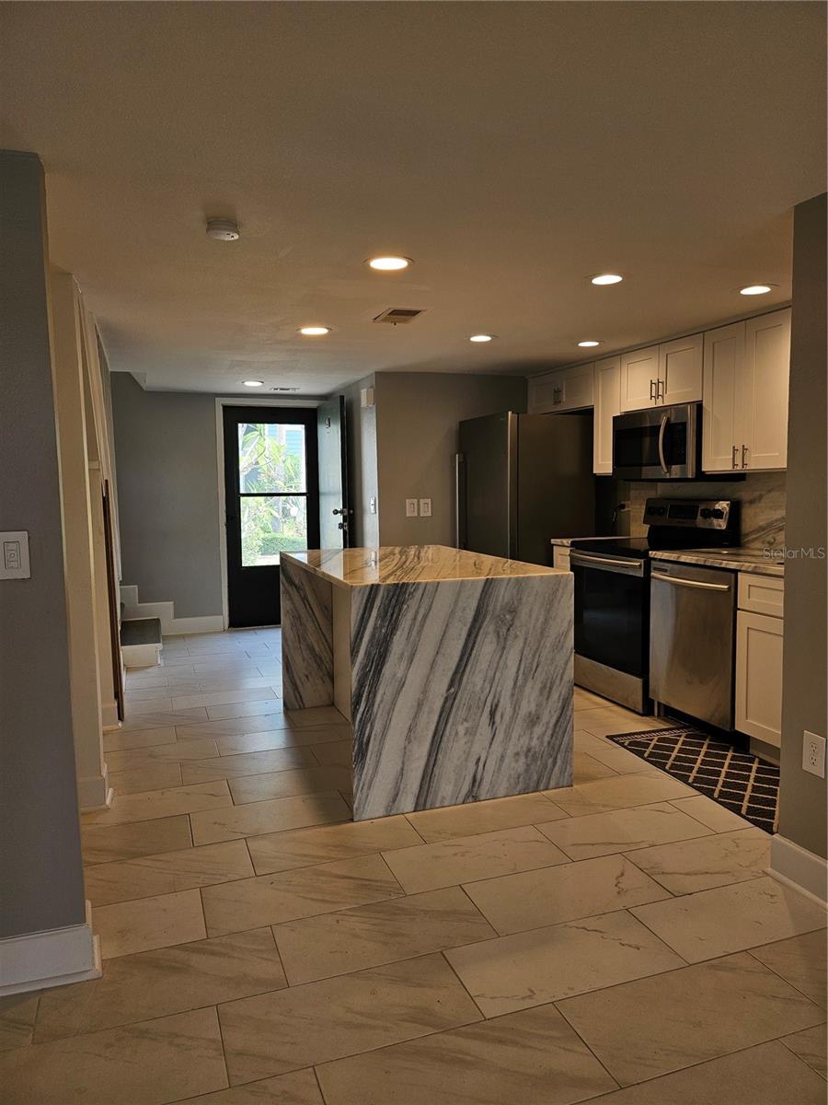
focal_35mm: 24
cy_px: 552
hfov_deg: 56.8
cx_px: 414
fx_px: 765
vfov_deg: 71.6
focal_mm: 5
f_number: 1.8
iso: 50
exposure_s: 1/193
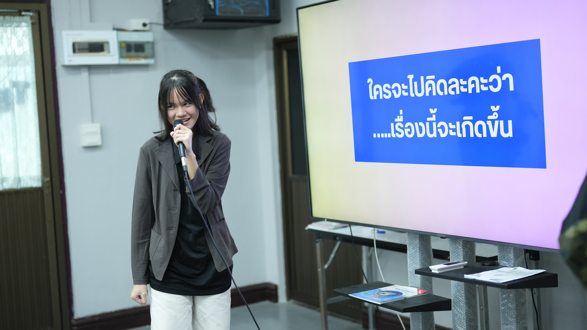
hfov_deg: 39.2
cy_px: 164
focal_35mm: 53
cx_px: 293
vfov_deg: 22.6
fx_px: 825
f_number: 1.4
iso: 1000
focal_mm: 50
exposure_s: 1/400
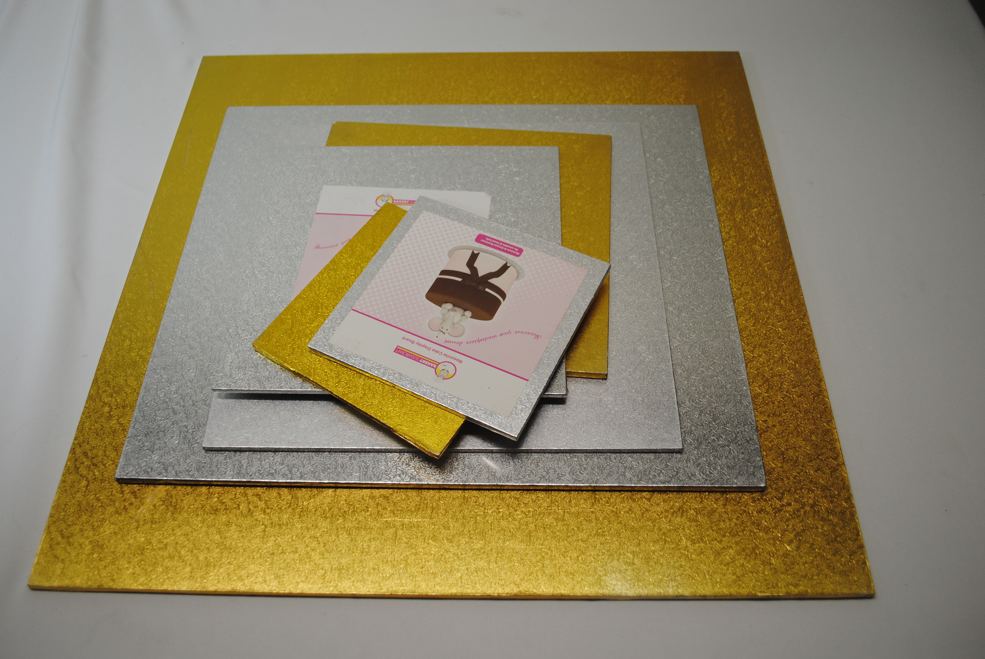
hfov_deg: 61.9
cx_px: 492
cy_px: 330
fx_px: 822
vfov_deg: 43.7
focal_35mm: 30
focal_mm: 20
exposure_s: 1/50
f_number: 3.8
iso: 200
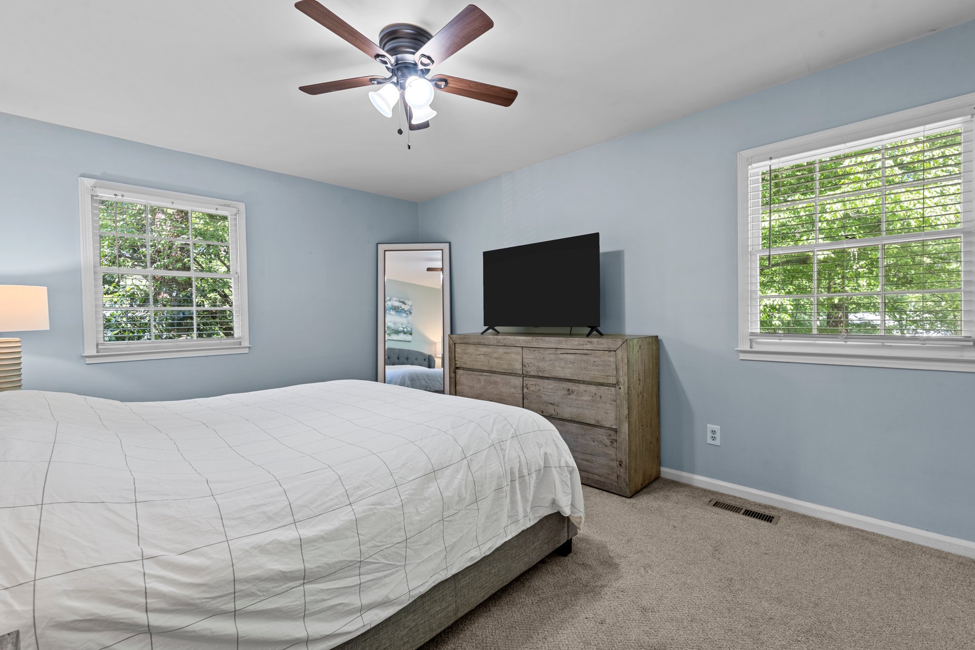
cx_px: 488
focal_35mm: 15
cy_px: 325
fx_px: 406
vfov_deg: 77.3
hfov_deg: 100.4
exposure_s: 1/2
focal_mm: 15
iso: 400
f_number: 7.1
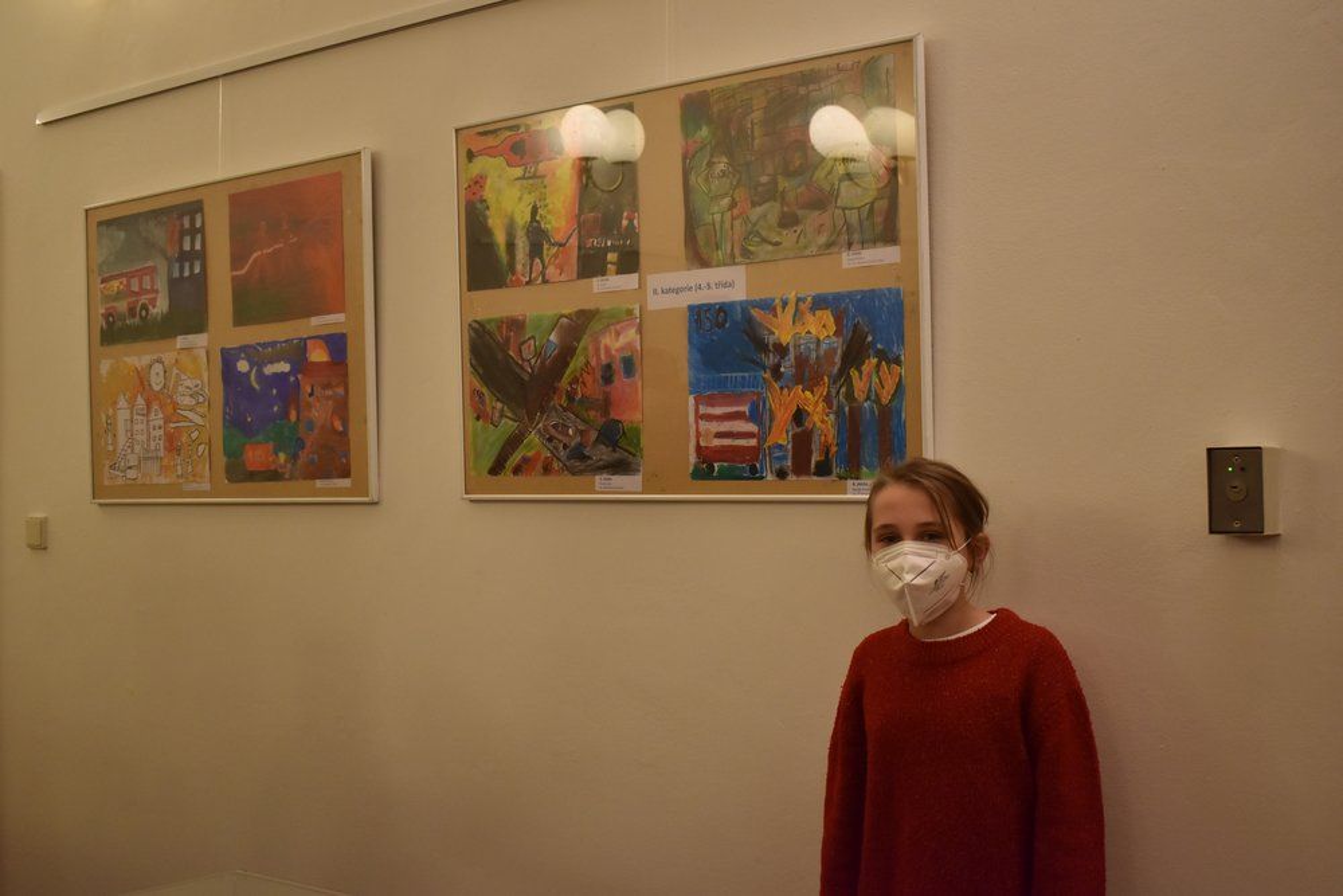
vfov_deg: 30.9
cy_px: 448
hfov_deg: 45.0
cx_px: 672
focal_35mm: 44
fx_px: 1623
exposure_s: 1/50
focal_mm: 29
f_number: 4.2
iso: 900
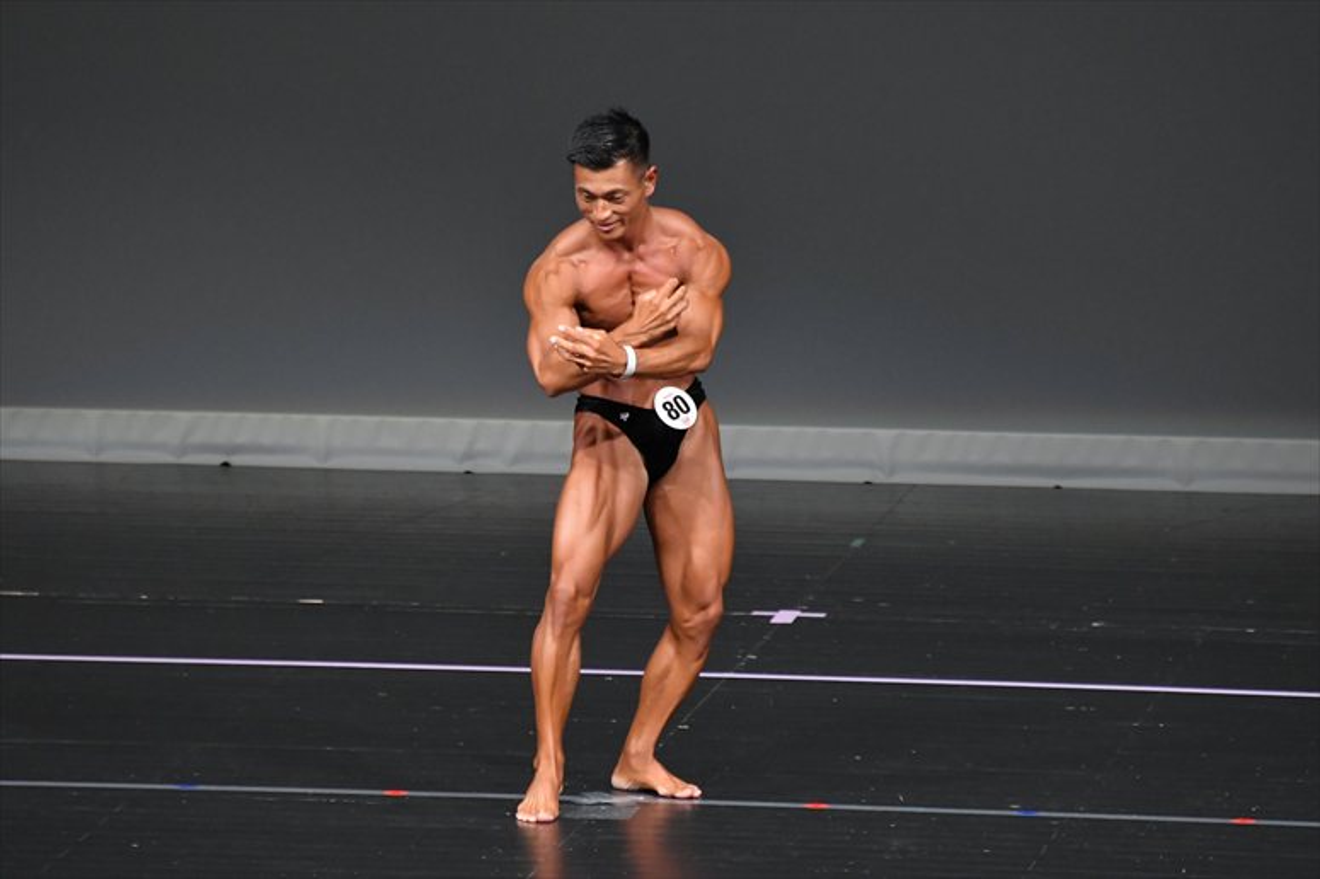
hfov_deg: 4.6
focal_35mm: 450
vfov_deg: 3.1
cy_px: 440
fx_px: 16492
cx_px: 660
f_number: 5.6
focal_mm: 300
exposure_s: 1/400
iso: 4000
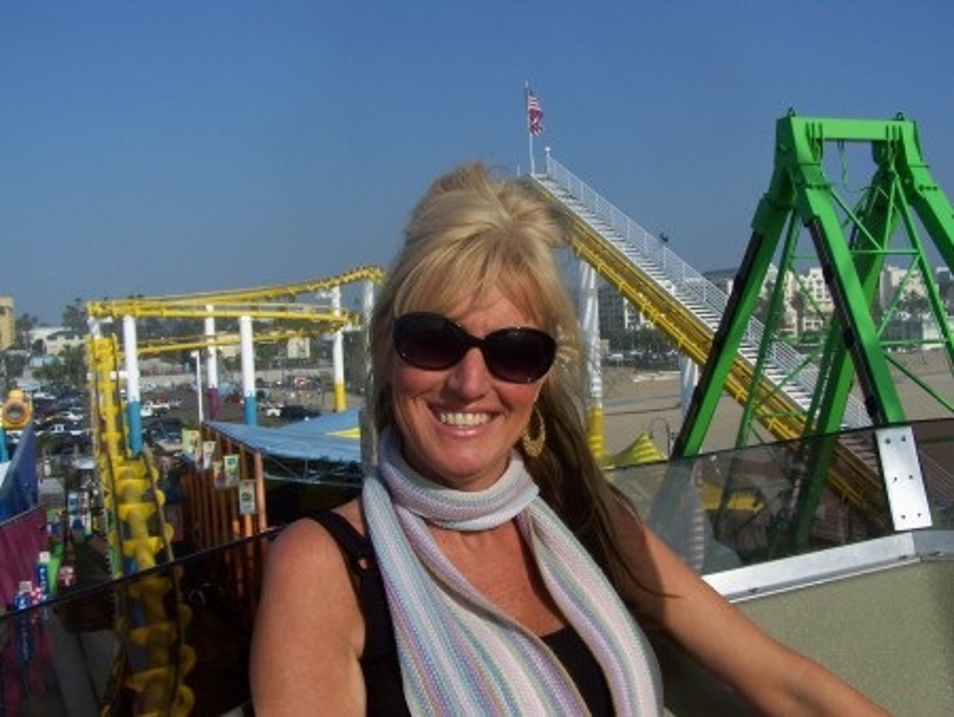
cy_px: 358
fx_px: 1048
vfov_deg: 37.8
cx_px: 477
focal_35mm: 38
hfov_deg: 49.0
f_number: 5.6
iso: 100
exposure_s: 1/800
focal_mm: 6.3
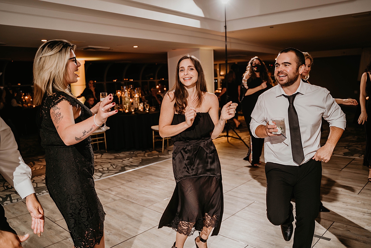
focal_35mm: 28
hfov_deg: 65.4
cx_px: 186
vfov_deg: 46.5
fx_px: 289
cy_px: 124
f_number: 2.8
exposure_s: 1/60
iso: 500
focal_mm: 28
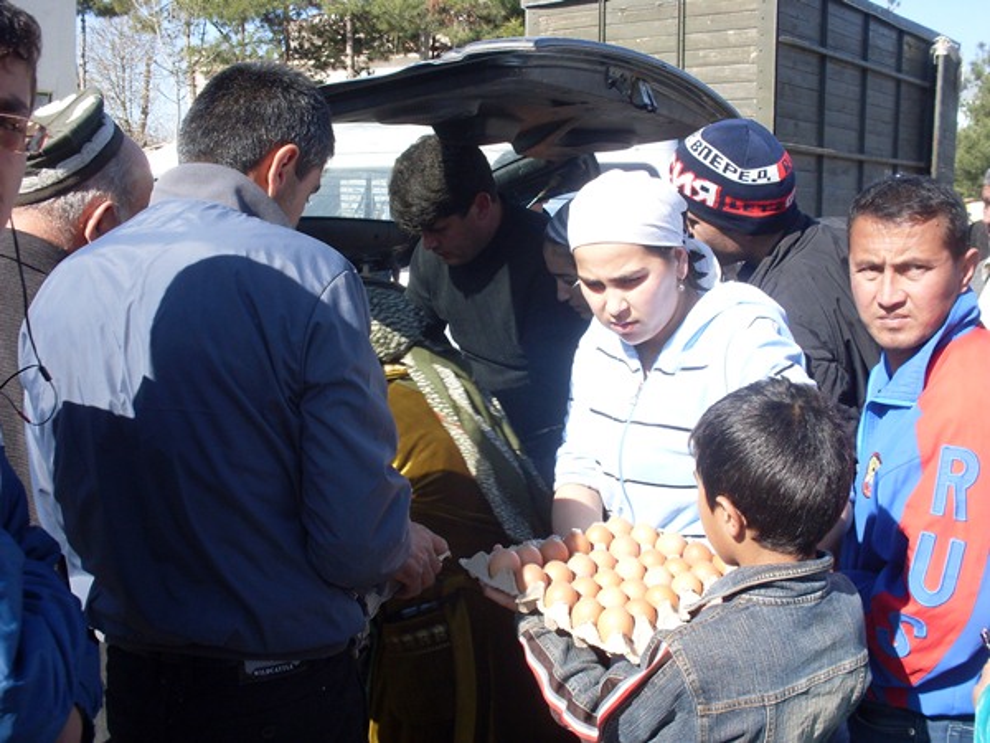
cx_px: 495
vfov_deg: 37.7
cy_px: 372
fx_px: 1087
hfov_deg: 49.0
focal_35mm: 38
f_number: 8.4
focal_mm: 6.3
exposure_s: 1/90
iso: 80
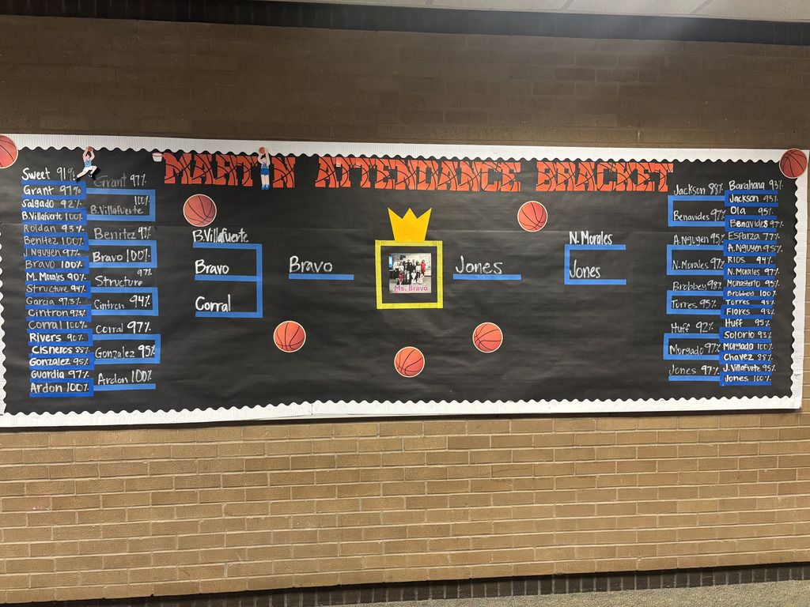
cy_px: 304
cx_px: 405
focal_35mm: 26
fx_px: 608
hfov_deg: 67.3
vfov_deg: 53.1
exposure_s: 1/60
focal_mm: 5.96
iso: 400
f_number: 1.6
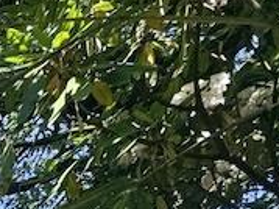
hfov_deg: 14.1
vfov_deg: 12.3
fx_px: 644
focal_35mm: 80
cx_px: -424
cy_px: 565
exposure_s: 1/508
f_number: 2.2
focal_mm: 2.22
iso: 40
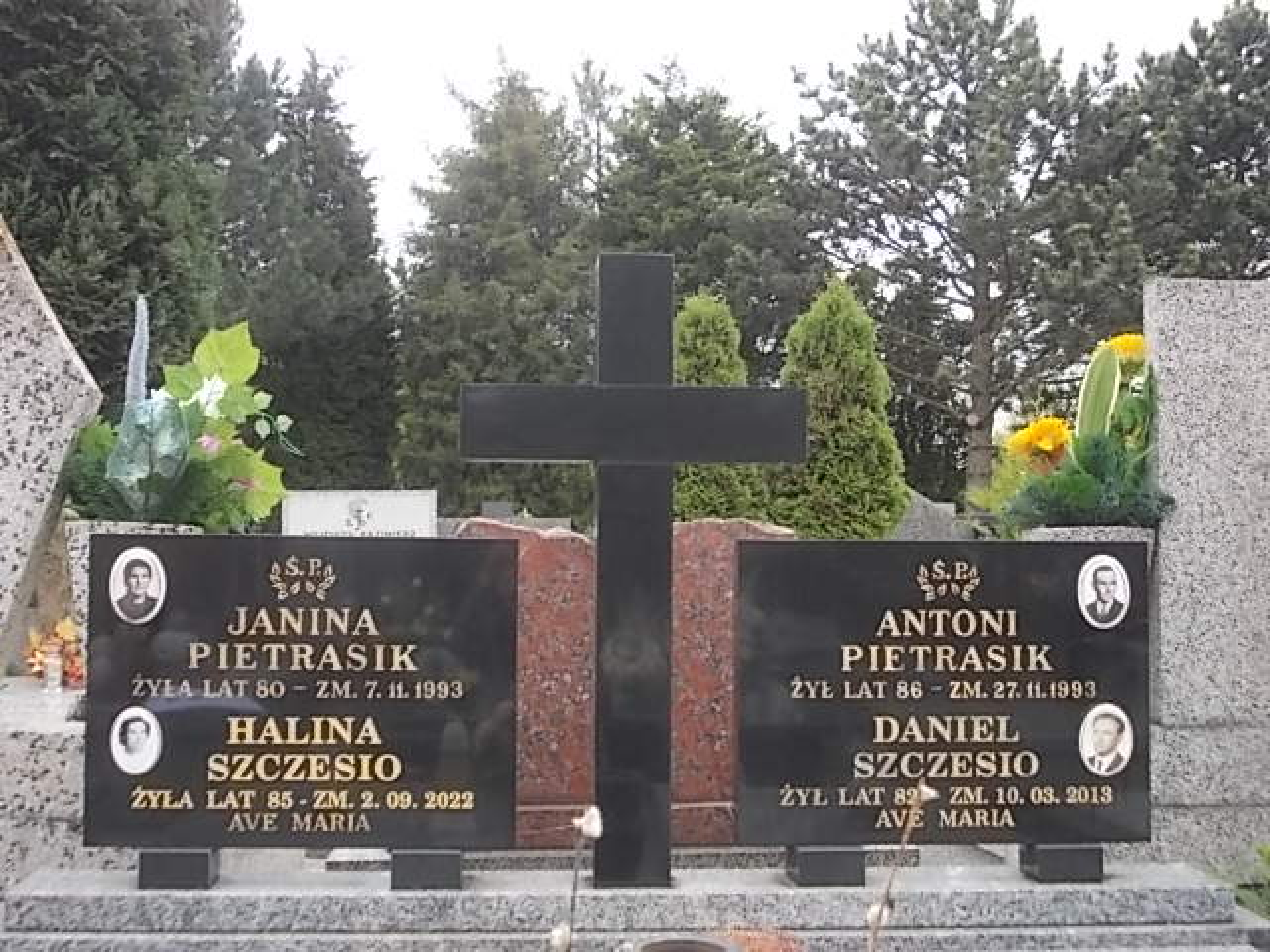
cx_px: 635
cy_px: 476
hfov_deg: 43.9
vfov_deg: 33.6
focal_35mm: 43
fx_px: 1578
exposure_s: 1/40
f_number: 3.3
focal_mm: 6.1
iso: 80
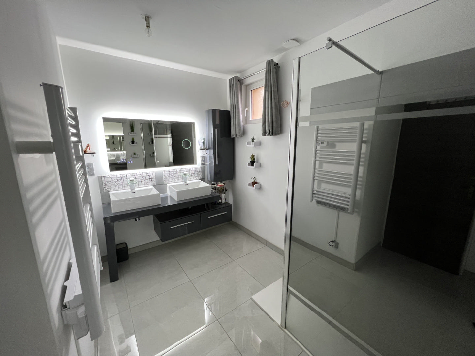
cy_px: 178
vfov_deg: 89.9
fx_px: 178
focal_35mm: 13
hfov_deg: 106.2
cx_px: 238
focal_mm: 1.57
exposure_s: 1/99
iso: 160
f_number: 1.8
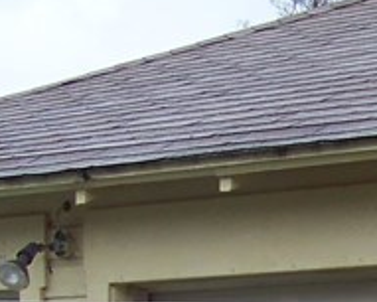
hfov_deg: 10.0
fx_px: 2099
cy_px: 491
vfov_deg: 8.0
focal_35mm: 188
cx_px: 519
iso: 59
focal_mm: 5.85
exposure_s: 1/60
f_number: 2.8
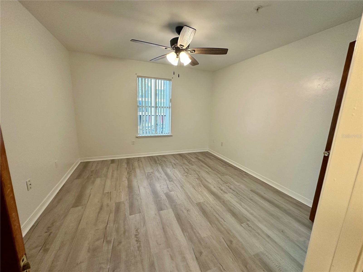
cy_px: 136
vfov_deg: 85.7
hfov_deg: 102.1
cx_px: 182
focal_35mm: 14
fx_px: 147
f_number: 2.2
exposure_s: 1/120
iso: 250
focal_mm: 2.22
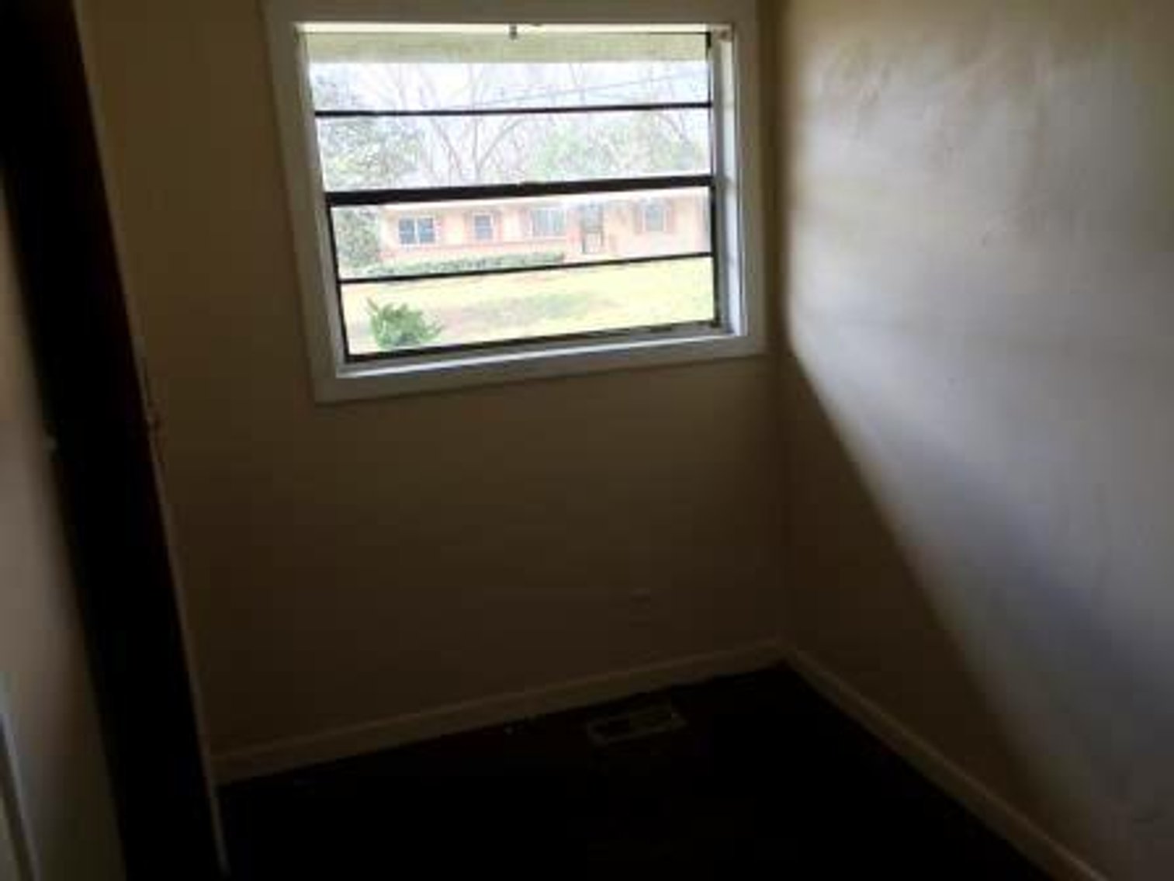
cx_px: 587
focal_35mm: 29
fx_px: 984
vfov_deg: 48.2
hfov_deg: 61.7
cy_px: 440
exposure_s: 1/120
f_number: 2.2
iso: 40
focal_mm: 4.15
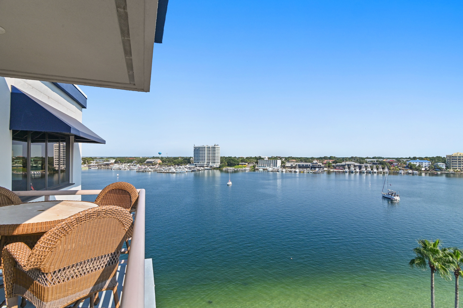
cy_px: 154
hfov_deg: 93.3
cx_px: 232
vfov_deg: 70.4
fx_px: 218
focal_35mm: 17
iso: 400
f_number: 8
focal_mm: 17
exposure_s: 1/1600
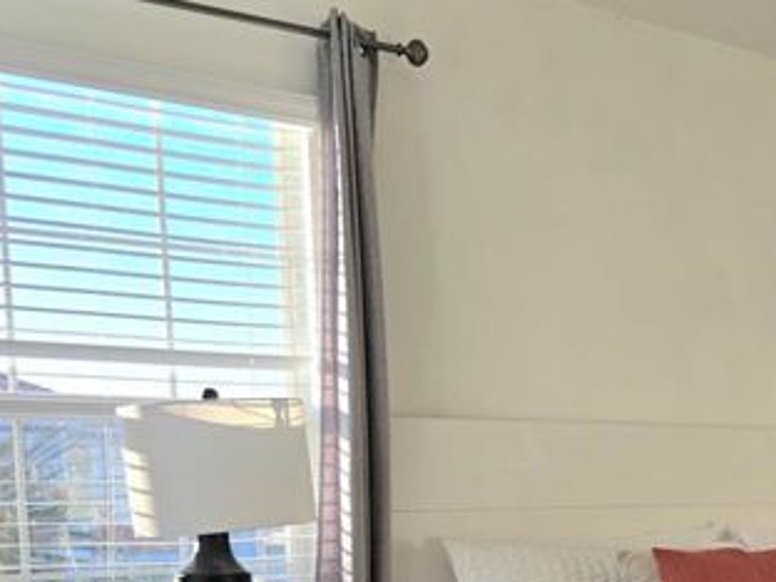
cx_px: 852
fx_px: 1166
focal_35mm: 52
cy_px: 557
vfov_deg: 26.8
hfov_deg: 32.4
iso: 12
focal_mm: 6.3
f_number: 1.7
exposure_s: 1/137
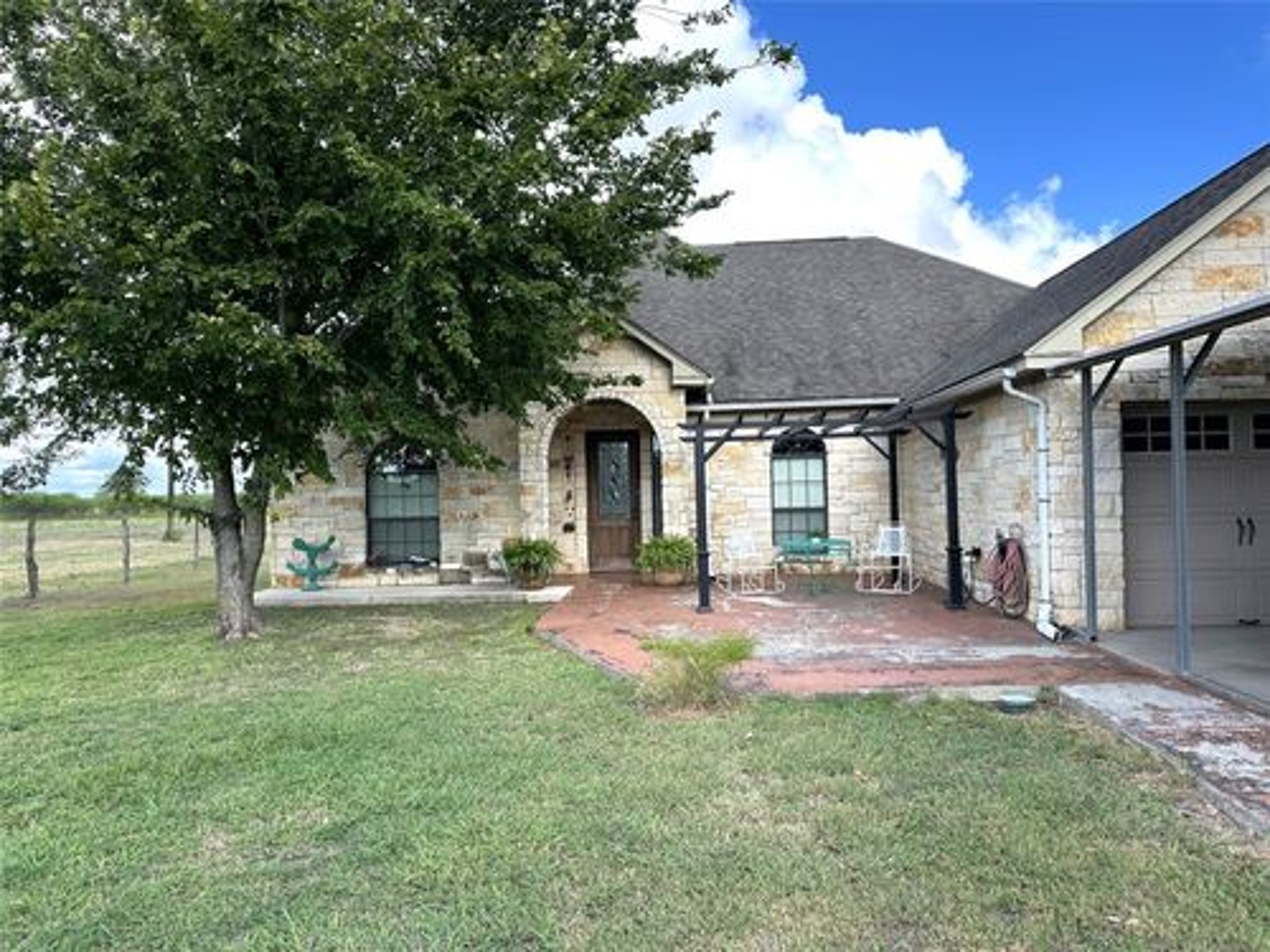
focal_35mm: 24
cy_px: 476
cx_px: 635
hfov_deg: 71.6
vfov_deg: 56.8
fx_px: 881
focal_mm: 6.86
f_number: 1.78
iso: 80
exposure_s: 1/1062
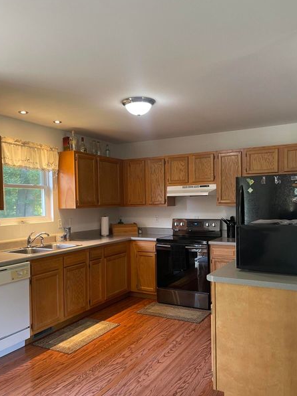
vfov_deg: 63.4
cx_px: 148
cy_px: 214
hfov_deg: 49.7
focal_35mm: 28
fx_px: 321
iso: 160
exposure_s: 1/60
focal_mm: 5.1
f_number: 1.6
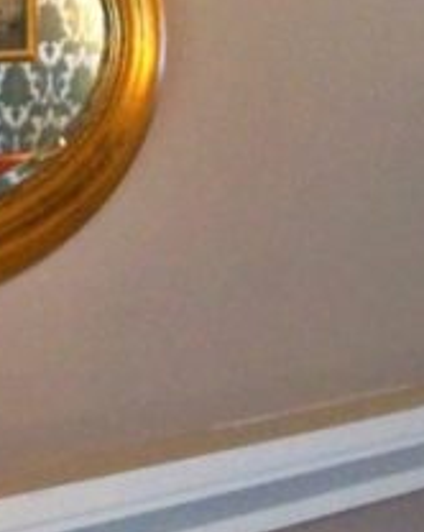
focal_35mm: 108
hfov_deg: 14.0
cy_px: -391
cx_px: -15
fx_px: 1697
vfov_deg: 15.6
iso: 3200
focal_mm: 20
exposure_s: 1/30
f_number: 3.5
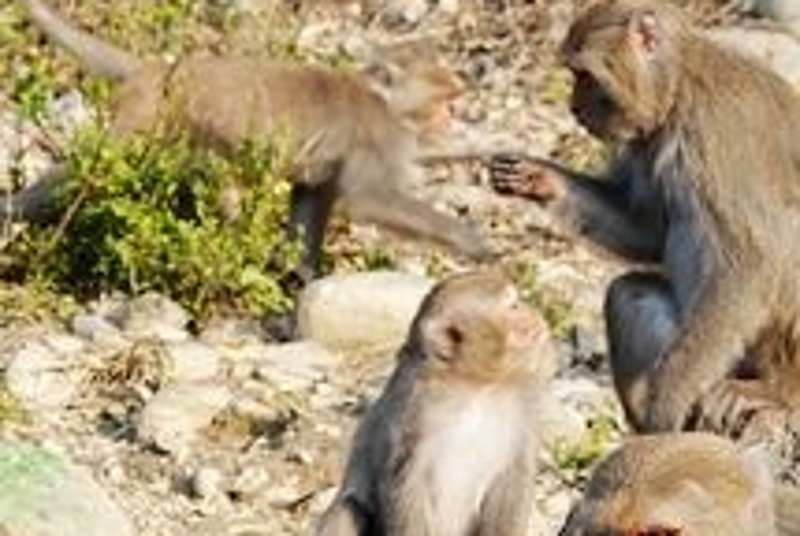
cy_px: 609
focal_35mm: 480
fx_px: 10681
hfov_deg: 4.3
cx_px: 316
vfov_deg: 2.9
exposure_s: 1/160
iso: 200
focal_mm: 57.82
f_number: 4.5
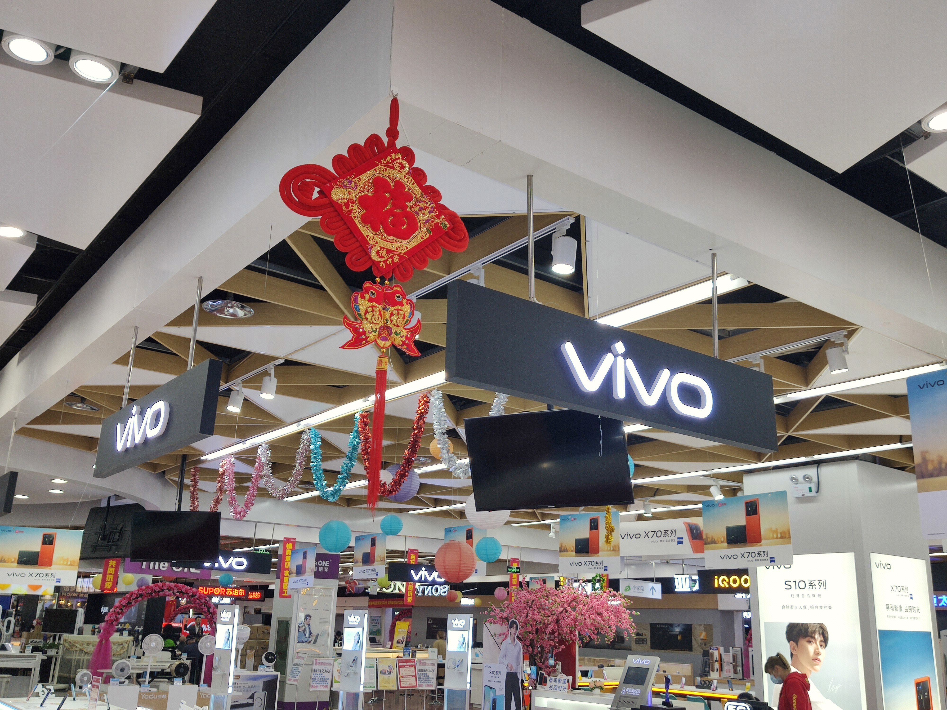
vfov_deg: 45.4
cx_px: 474
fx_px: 848
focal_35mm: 31
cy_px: 355
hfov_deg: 58.4
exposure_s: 1/100
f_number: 1.75
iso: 126
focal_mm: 4.75
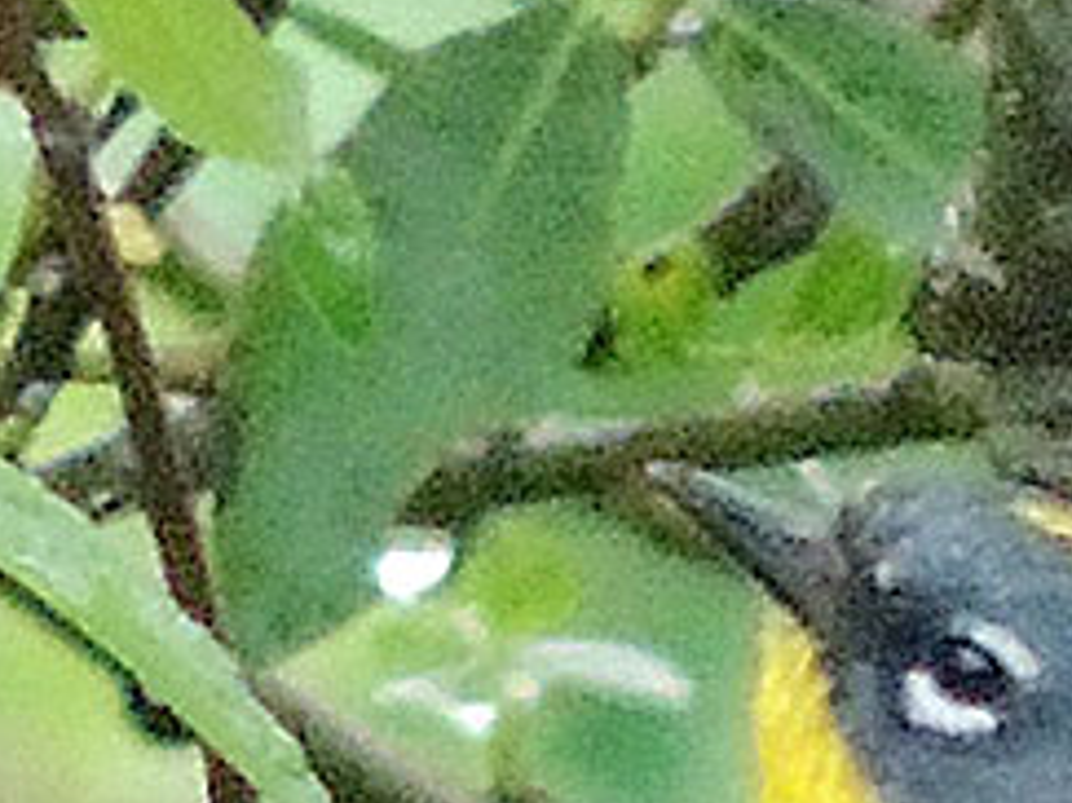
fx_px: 101959
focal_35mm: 3294
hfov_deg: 0.6
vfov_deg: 0.5
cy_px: 1085
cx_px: 688
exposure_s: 1/250
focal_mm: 180
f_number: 5.9
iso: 800
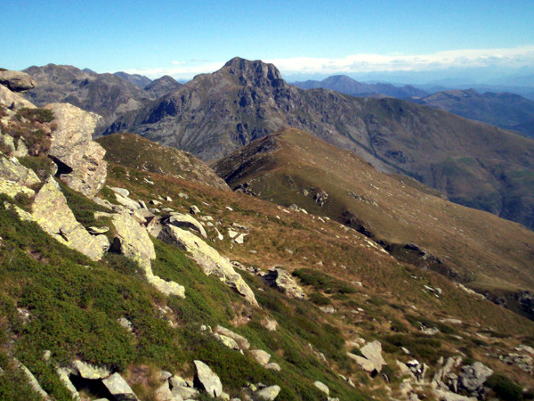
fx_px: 740
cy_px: 167
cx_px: 251
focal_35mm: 48
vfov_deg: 30.2
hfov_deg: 39.6
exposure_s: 1/1075
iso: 100
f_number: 4.5
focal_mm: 5.9
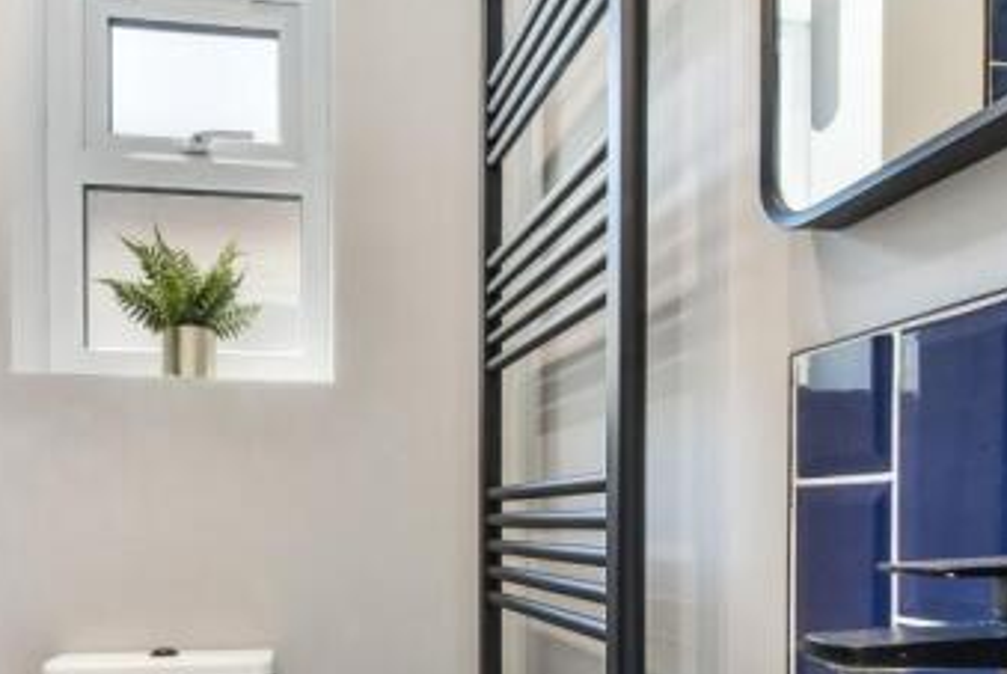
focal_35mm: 27
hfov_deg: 66.3
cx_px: 380
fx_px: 756
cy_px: 539
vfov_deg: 45.6
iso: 640
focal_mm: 14
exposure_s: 1/4
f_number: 13
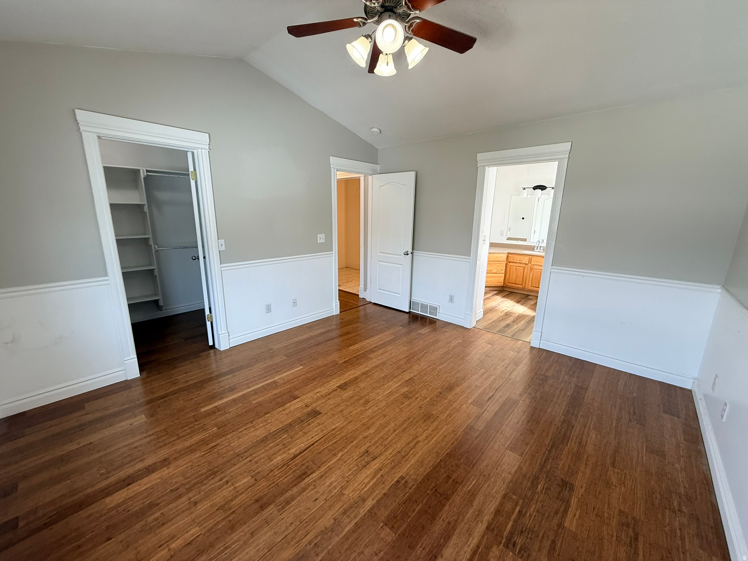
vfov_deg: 85.7
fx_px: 303
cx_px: 374
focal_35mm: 14
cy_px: 280
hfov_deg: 102.1
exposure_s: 1/120
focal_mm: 2.22
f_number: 2.2
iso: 80
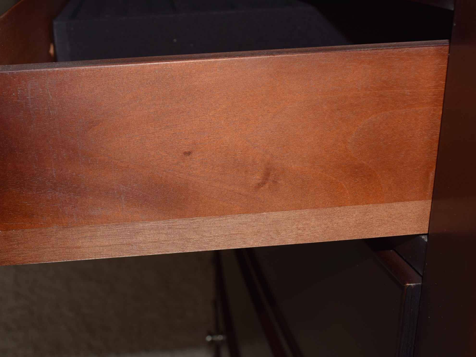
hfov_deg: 41.2
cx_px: 183
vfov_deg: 31.6
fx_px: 629
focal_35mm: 46
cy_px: 140
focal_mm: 21
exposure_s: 1/60
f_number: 8
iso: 100
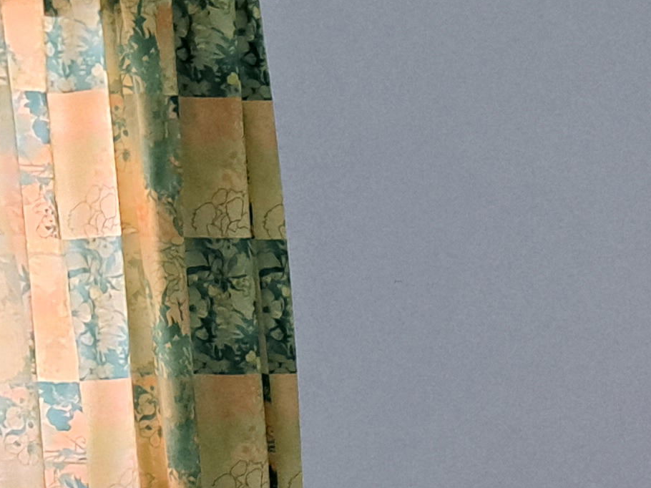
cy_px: 785
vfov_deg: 11.5
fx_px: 2294
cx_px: 790
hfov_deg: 15.5
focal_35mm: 122
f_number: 1.8
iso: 400
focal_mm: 5.23
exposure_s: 1/33
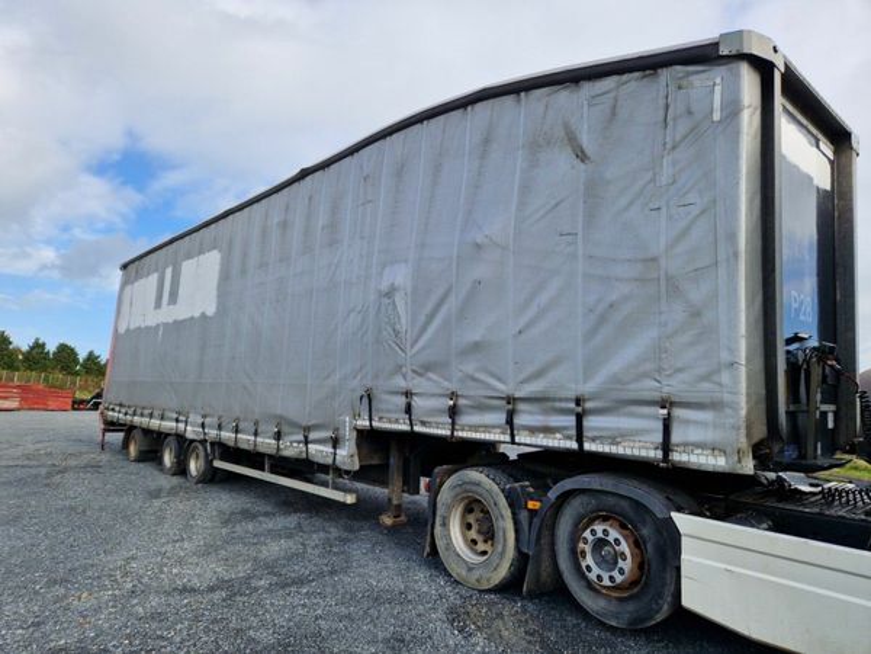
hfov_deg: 73.9
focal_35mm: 23
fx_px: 579
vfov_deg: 58.9
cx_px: 436
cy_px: 327
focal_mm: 5.4
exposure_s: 1/932
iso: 50
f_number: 1.8
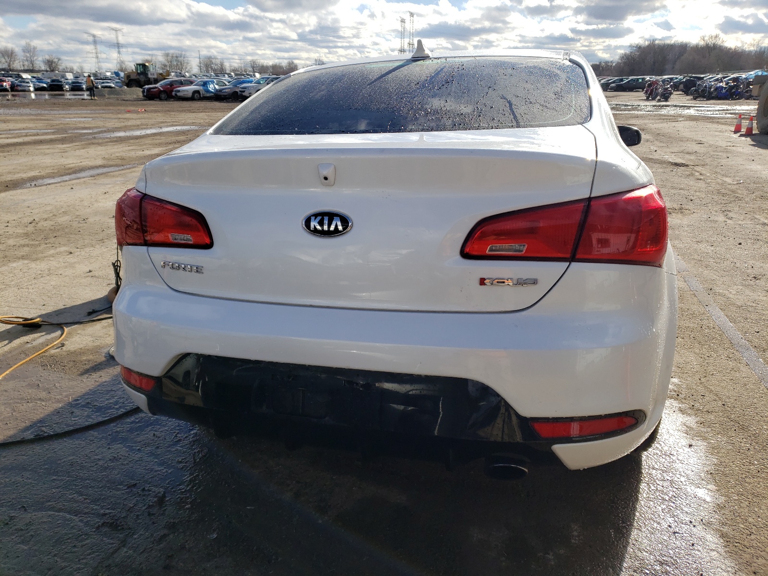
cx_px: 384
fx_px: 577
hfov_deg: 67.3
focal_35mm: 26
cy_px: 288
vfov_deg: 53.1
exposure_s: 1/5000
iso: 50
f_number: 1.5
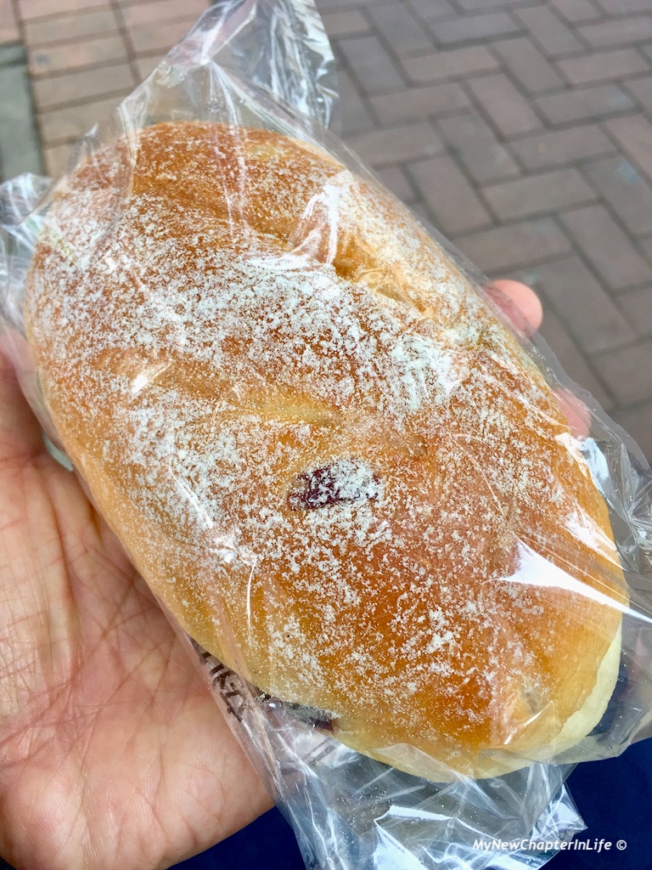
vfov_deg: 61.7
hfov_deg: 48.2
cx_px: 326
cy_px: 435
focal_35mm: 29
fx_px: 728
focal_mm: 4.15
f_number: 2.2
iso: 32
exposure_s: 1/100
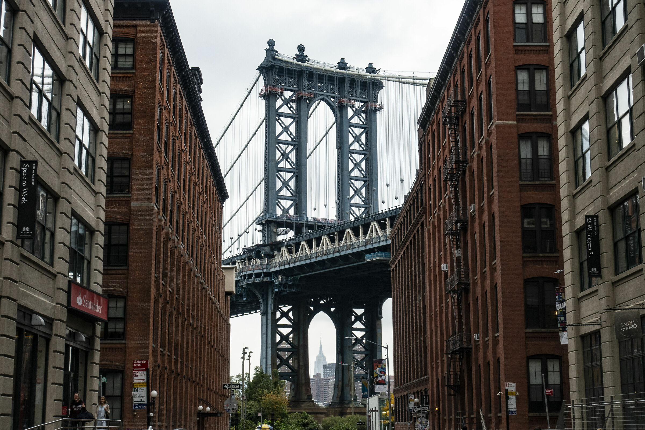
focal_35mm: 58
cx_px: 322
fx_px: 1039
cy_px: 215
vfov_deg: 23.4
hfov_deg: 34.5
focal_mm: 21.19
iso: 500
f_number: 8
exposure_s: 1/160
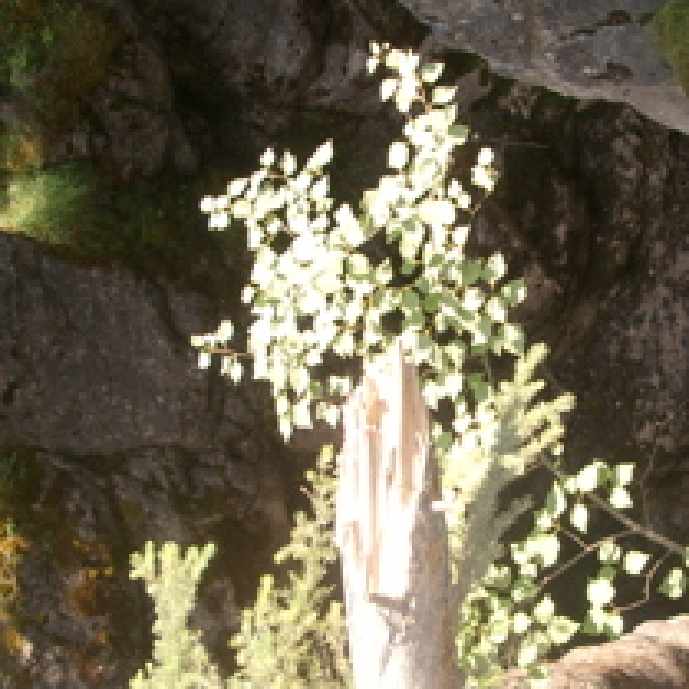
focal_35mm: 63
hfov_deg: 27.1
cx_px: 462
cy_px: 412
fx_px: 1419
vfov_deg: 27.2
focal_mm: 5.8
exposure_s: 1/640
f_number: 2.6
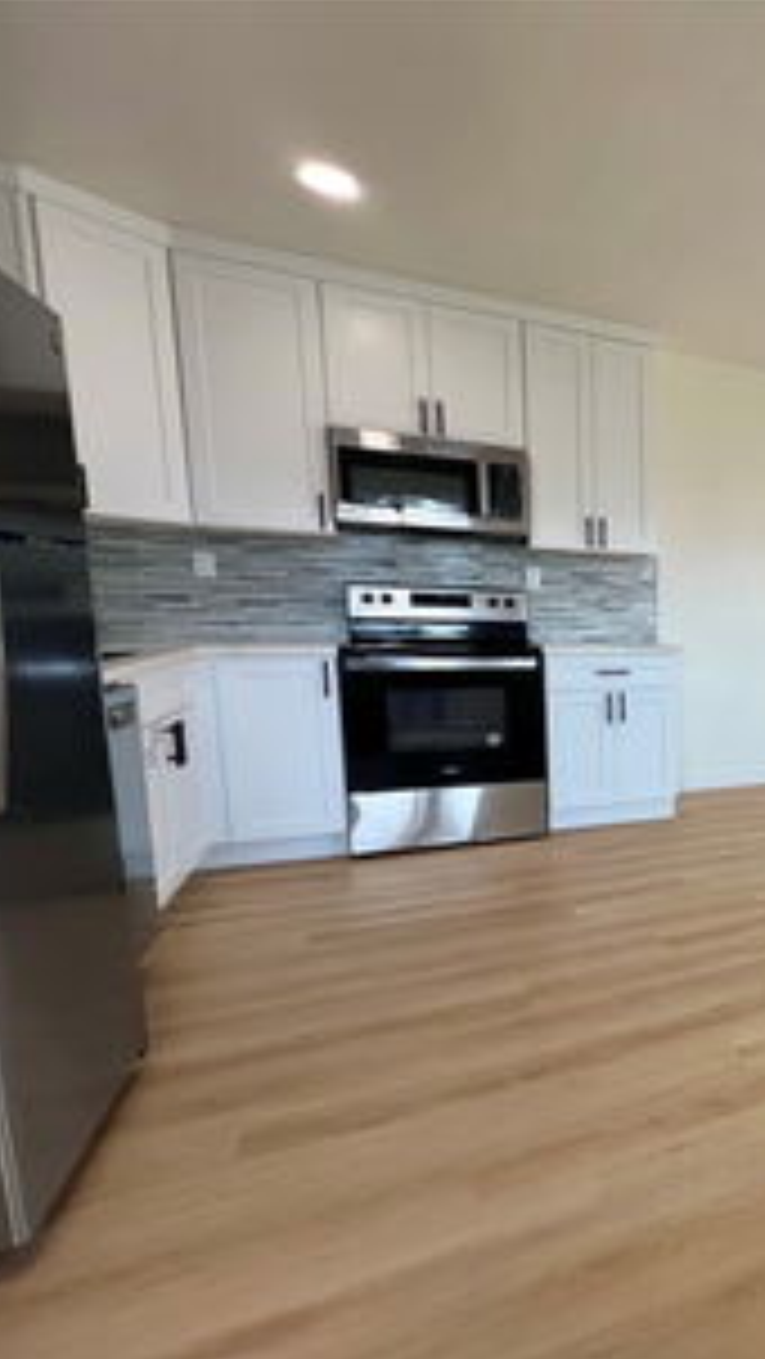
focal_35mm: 20
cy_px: 716
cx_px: 925
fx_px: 721
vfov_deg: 86.5
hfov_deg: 39.6
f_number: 1.8
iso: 64
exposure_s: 1/120
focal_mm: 1.57
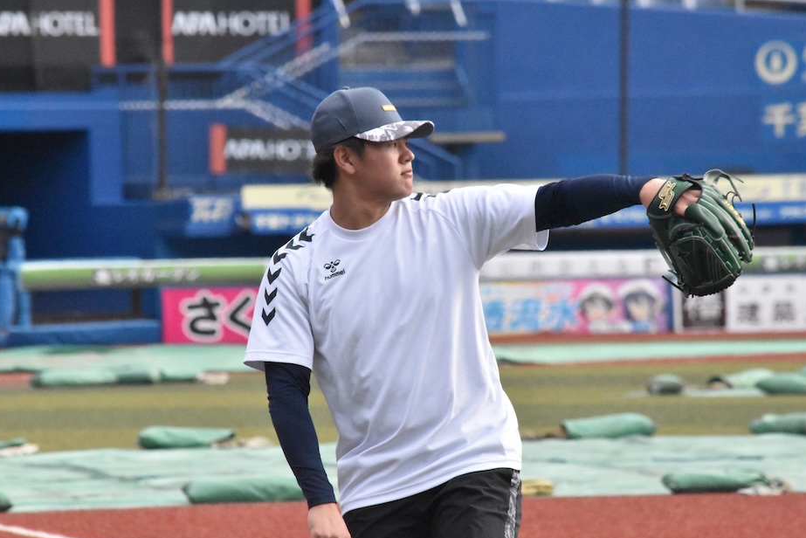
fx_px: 11175
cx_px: 412
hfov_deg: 4.1
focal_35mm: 499
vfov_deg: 2.8
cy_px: 269
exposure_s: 1/4000
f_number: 13
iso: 10000
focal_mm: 300
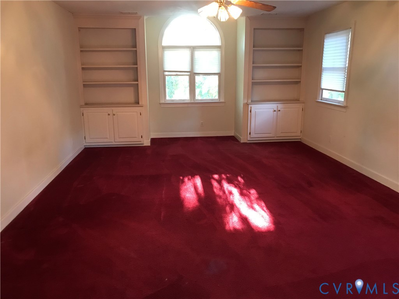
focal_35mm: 28
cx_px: 200
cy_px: 150
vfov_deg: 49.7
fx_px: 323
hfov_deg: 63.4
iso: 80
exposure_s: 1/15
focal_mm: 3.99
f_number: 1.8
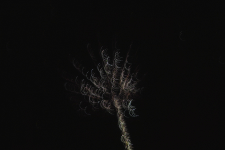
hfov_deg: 11.5
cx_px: 112
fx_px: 1119
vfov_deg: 7.7
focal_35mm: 179
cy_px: 75
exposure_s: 1/10
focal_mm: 105
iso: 100
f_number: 2.8
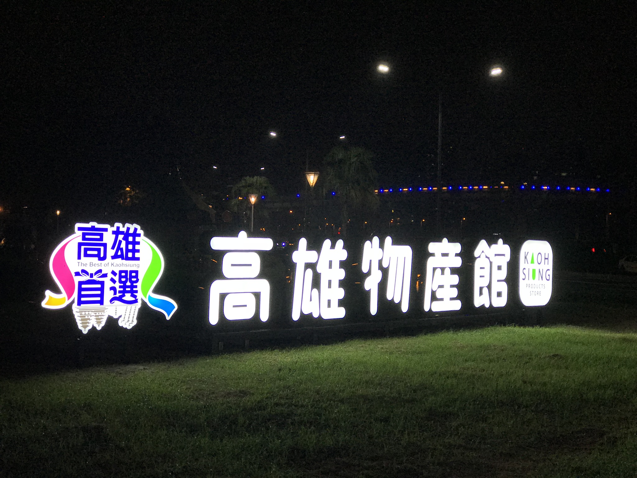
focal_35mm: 57
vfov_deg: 25.7
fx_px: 1049
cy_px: 239
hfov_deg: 33.8
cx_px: 318
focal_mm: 6.6
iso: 40
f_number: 2.8
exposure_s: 1/60
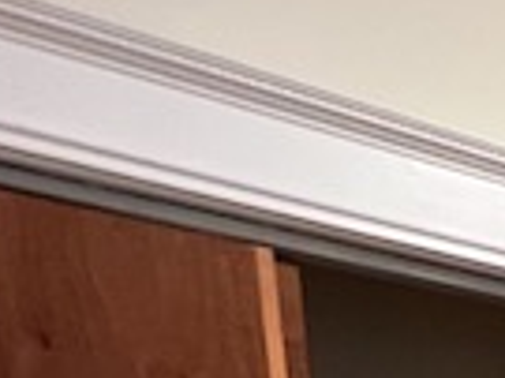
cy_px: 880
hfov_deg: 15.0
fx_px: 1122
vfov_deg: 14.0
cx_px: 1208
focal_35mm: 77
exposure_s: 1/60
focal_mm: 1.57
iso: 400
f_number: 1.8
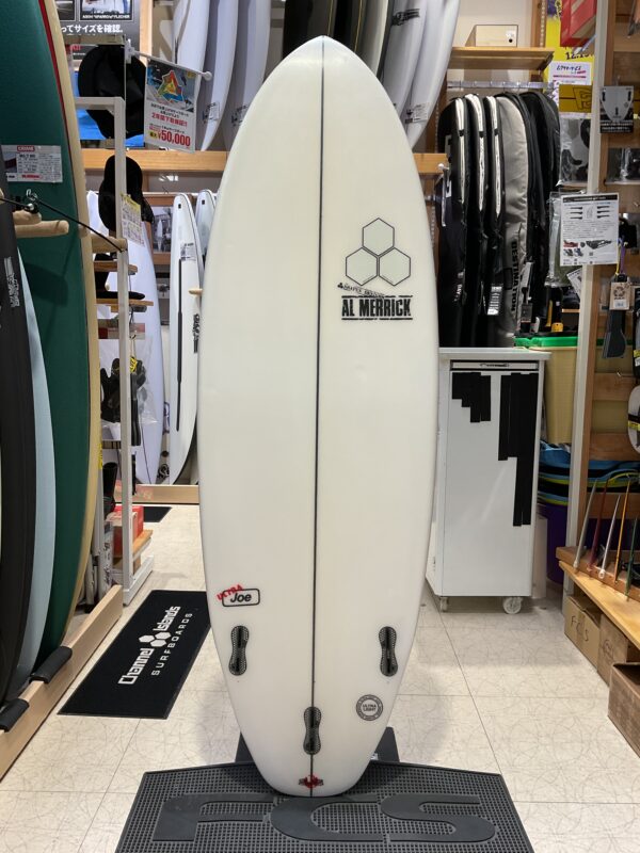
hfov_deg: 48.2
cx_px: 320
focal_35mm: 29
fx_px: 715
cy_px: 426
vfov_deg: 61.7
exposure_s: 1/120
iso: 50
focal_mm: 3
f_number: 1.8
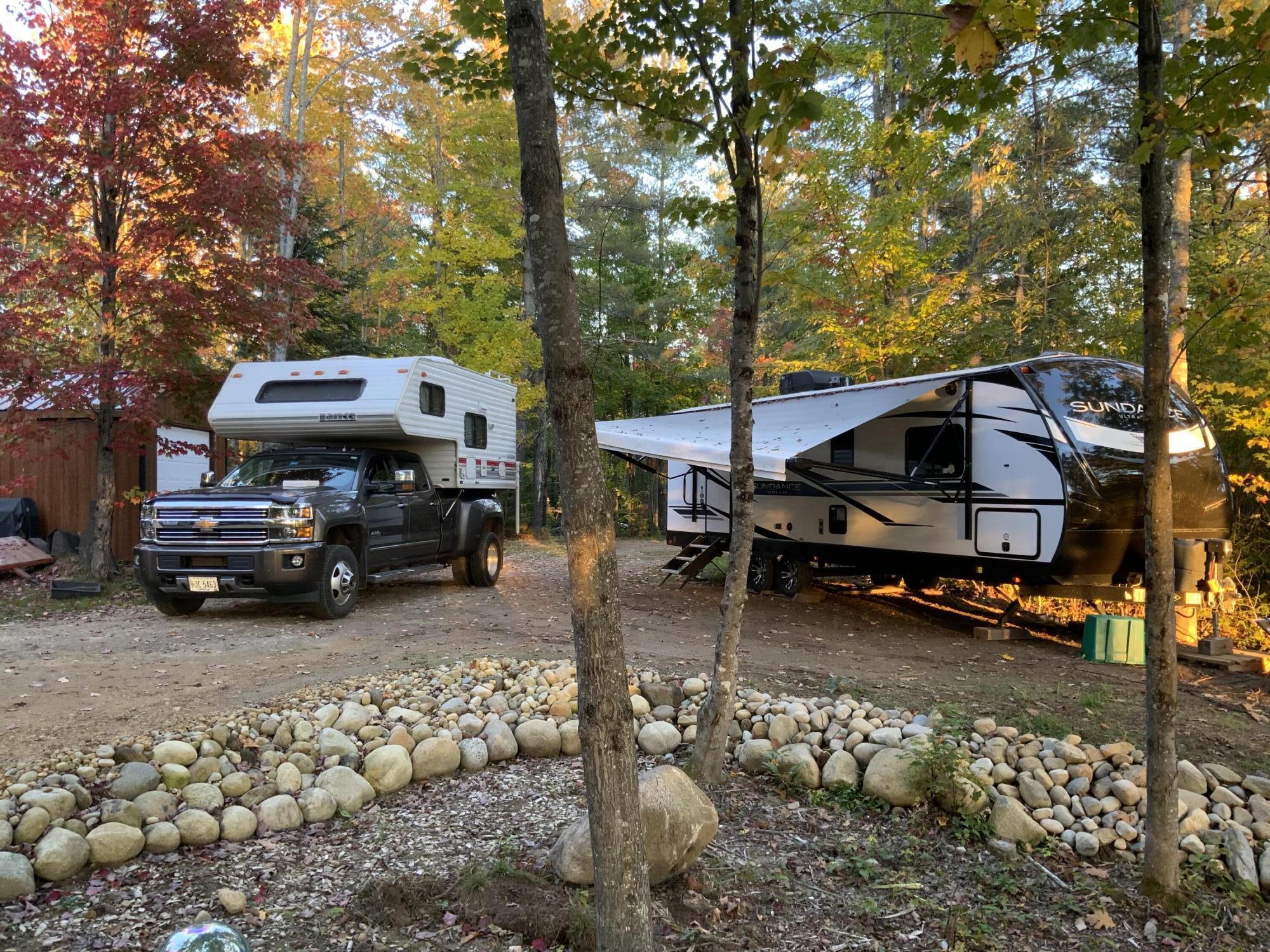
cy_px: 476
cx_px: 635
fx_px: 1064
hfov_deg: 61.7
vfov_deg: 48.2
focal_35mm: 29
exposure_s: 1/68
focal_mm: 3
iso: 64
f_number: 1.8
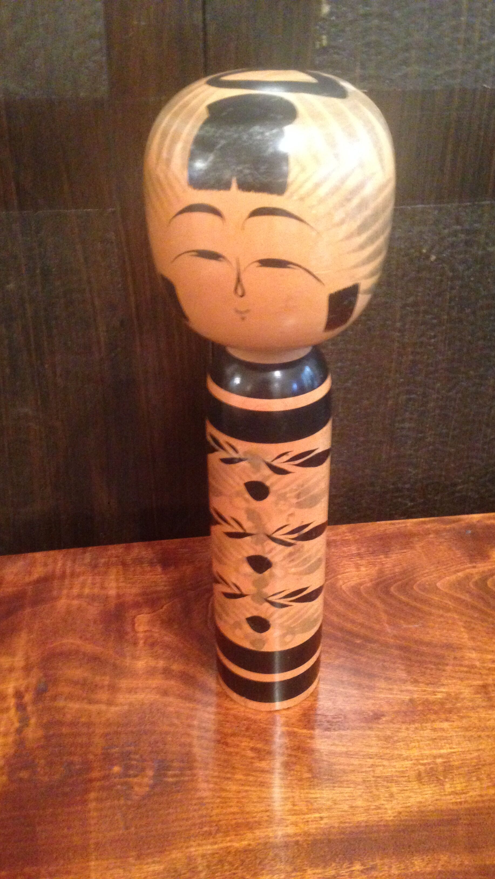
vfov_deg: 55.3
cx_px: 248
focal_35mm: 36
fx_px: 840
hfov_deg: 32.8
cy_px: 440
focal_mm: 4.12
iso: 500
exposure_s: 1/15
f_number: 2.4
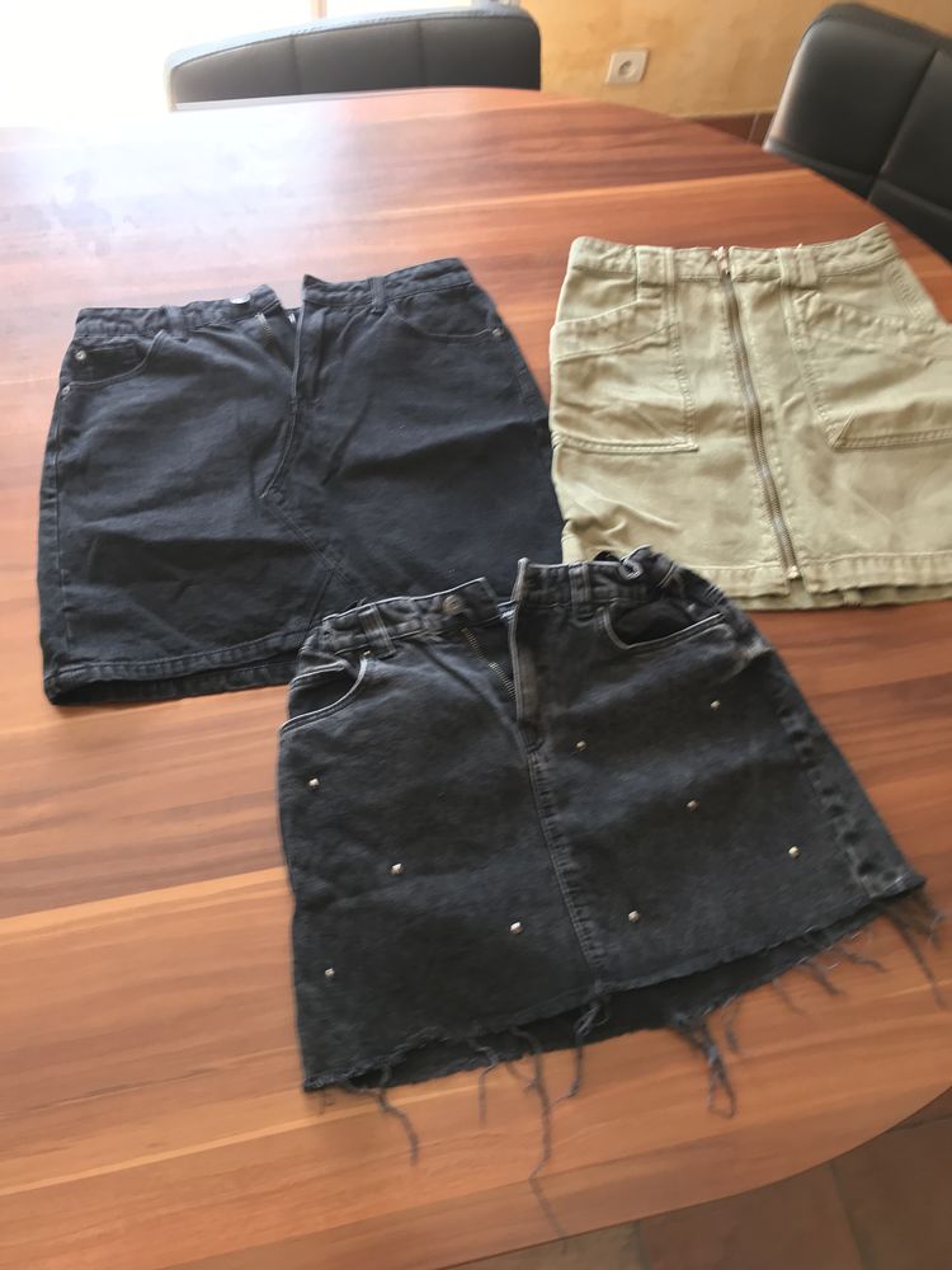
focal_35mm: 28
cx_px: 476
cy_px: 635
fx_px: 1027
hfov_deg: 49.7
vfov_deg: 63.4
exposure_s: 1/50
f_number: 1.8
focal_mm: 3.99
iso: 32
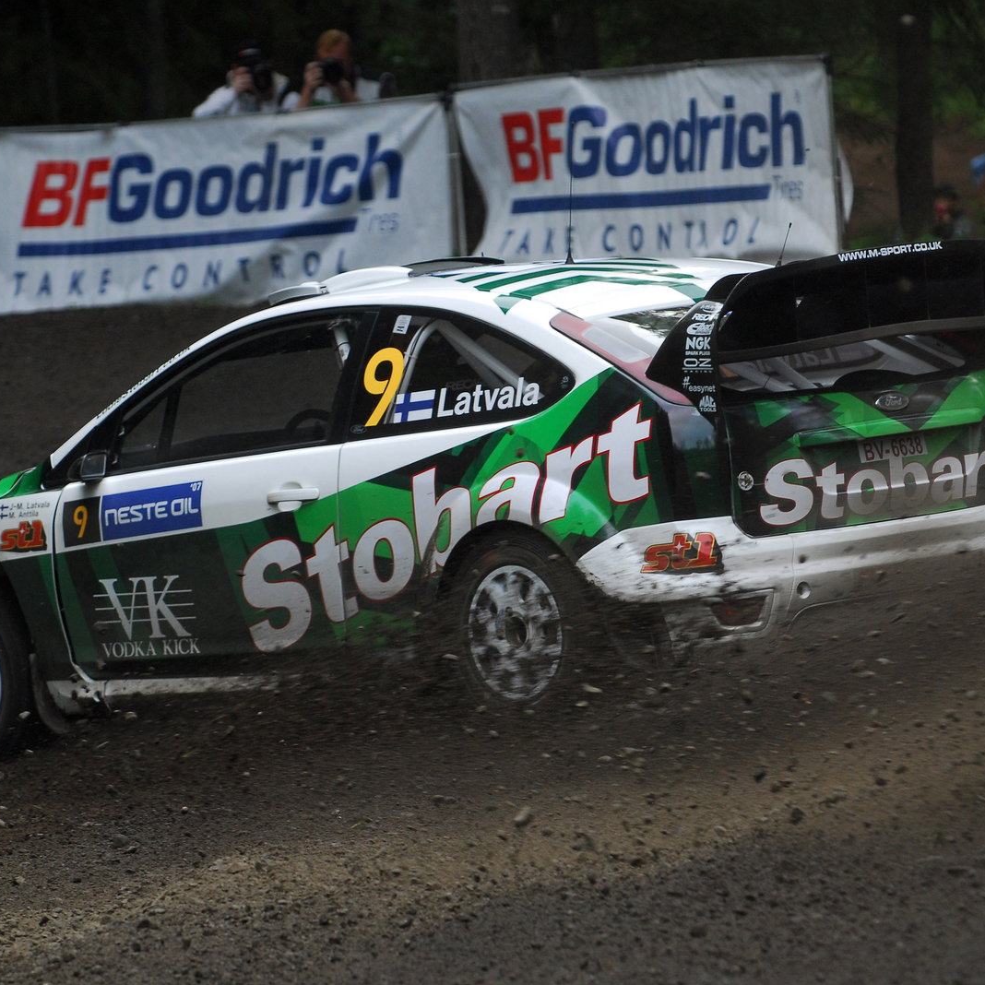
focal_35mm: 335
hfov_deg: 5.2
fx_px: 10773
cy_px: 492
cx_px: 416
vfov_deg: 5.2
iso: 400
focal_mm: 175
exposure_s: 1/400
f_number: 4
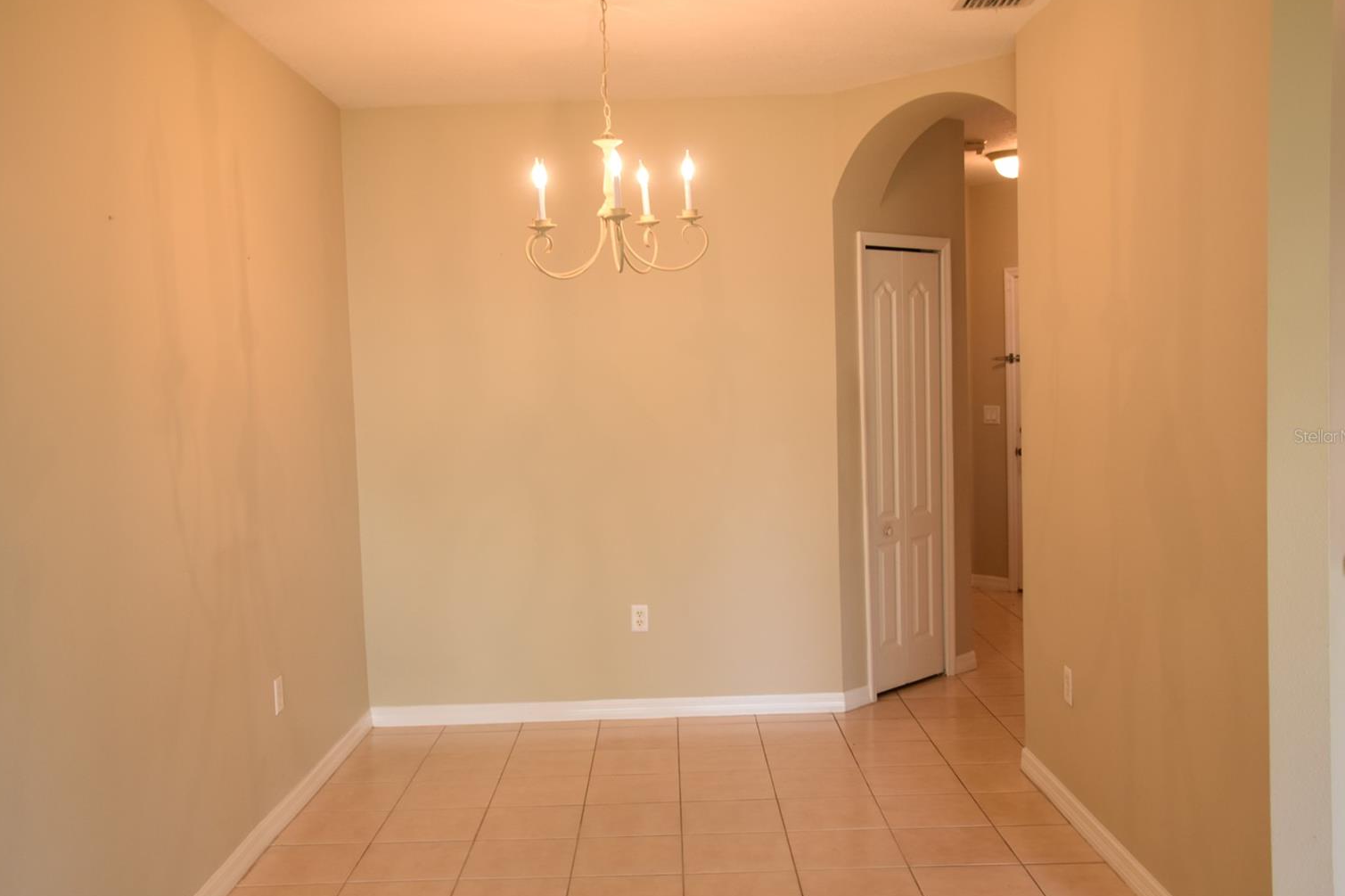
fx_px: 1307
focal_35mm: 35
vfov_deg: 37.8
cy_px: 436
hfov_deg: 54.4
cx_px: 660
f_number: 4
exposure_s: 1/60
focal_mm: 22
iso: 500
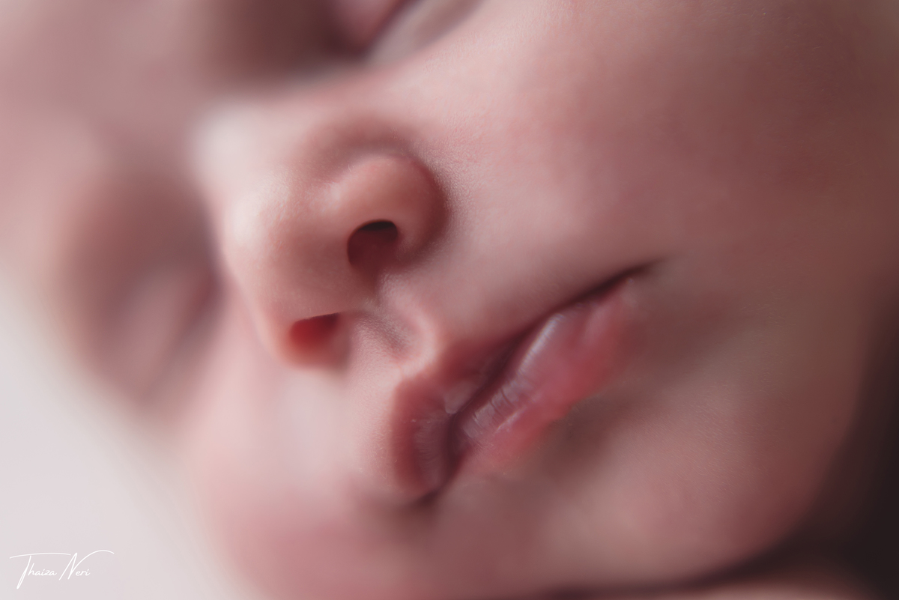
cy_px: 300
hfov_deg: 39.6
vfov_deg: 27.0
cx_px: 450
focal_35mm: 50
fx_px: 1249
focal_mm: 50
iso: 100
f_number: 2.8
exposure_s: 1/160
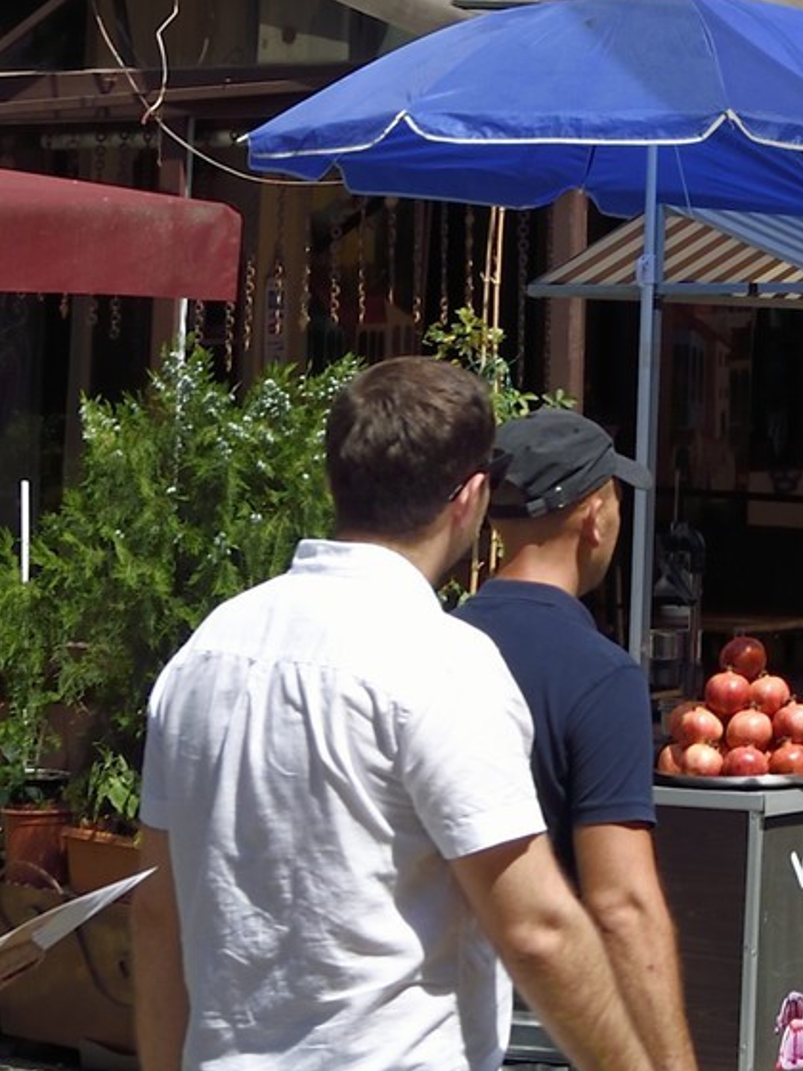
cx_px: 1224
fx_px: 4083
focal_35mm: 132
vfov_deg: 13.9
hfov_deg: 10.8
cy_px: -592
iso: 200
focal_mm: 32
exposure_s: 1/250
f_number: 14
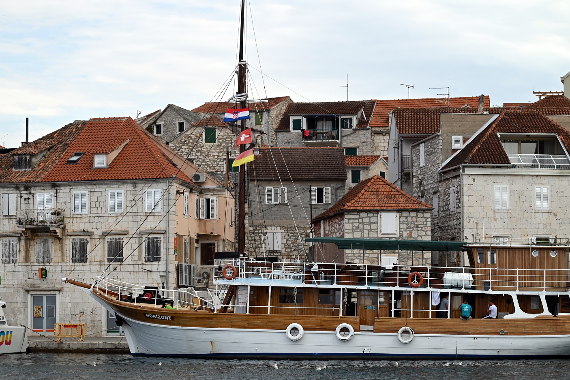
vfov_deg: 14.3
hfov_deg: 21.2
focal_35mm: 96
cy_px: 180
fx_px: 1520
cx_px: 297
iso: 100
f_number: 5.6
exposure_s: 1/500
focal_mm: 90
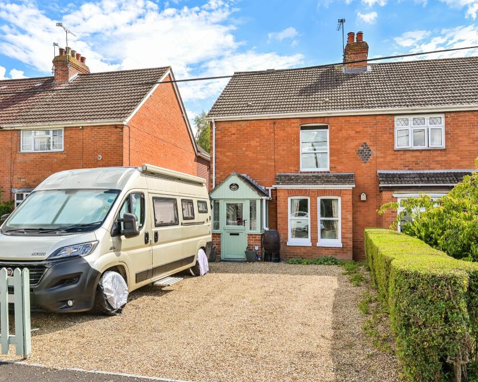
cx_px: 251
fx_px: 362
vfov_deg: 55.7
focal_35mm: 26
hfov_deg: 66.9
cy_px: 190
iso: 400
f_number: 10
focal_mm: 22.5
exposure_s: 1/400
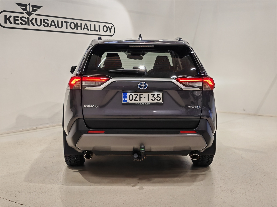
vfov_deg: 27.0
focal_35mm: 54
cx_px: 138
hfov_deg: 35.5
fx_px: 432
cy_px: 104
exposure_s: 1/100
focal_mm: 5.4
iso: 125
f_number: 1.6
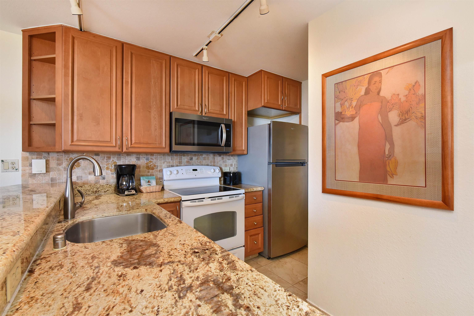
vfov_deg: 73.8
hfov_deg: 96.7
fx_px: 211
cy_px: 158
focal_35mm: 16
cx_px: 237
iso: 800
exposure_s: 1/100
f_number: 5
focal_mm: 16
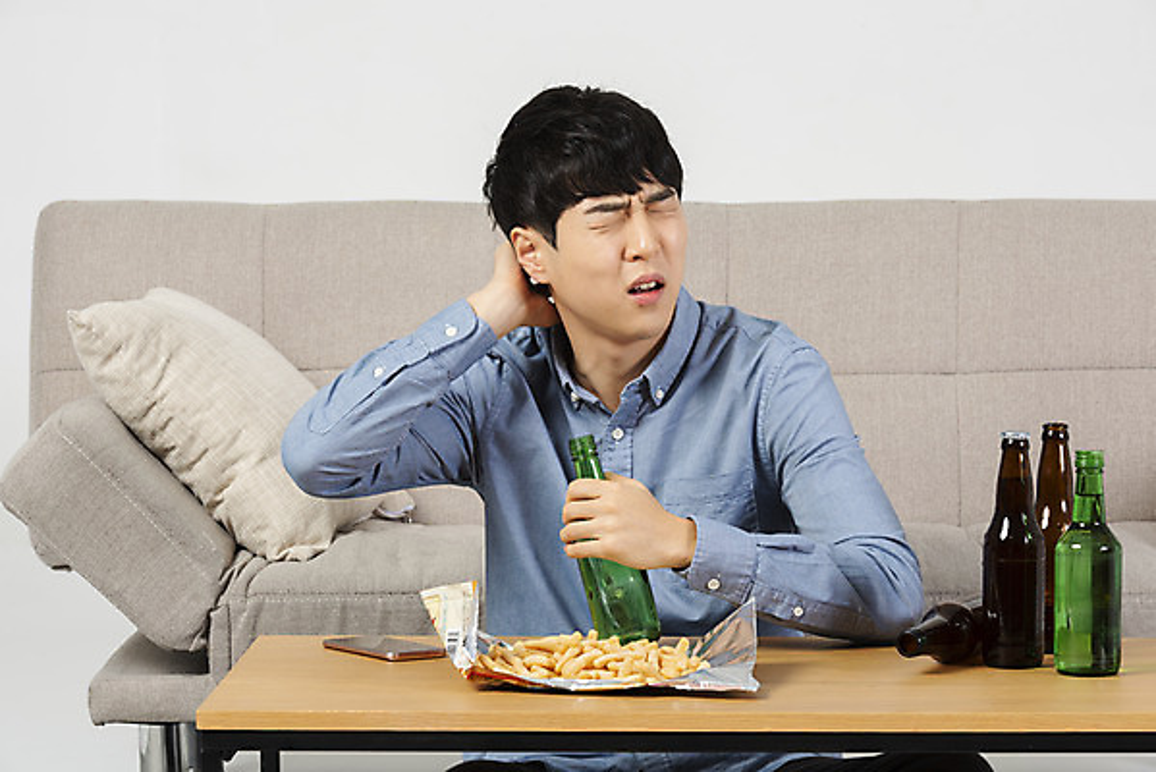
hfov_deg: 16.4
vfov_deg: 11.0
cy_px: 386
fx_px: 4016
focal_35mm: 125
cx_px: 578
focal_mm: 125
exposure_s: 1/125
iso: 100
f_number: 11
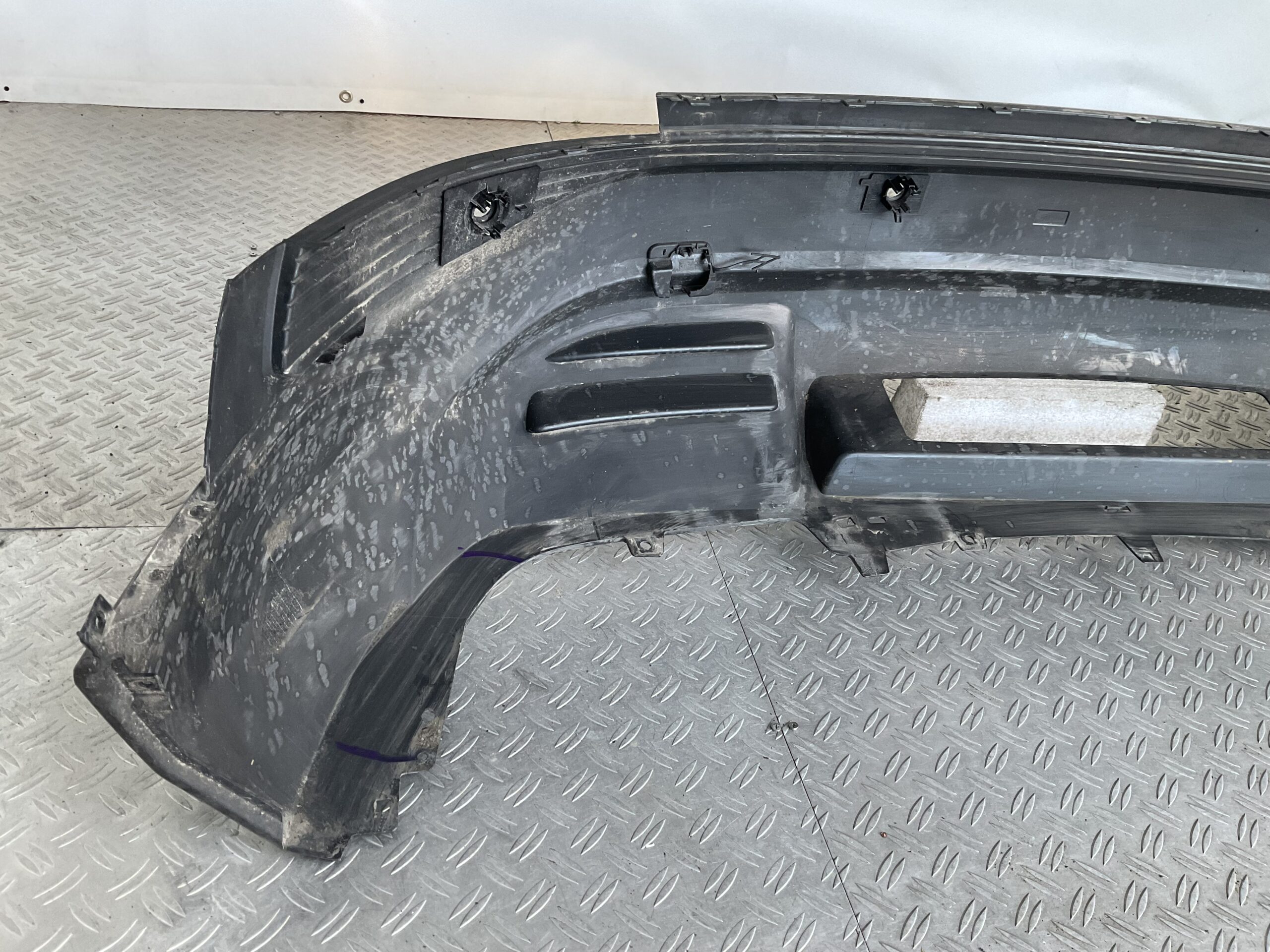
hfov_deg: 61.7
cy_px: 476
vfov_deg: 48.2
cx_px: 635
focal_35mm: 29
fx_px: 1064
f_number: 1.8
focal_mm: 3
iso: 64
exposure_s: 1/60
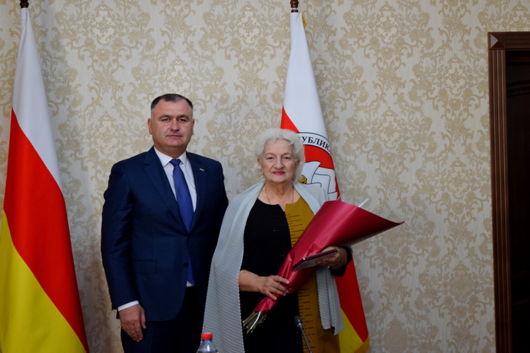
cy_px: 176
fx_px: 1214
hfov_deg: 24.6
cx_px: 265
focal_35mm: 82
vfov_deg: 16.5
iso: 1250
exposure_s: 1/60
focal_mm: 55
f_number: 5.6
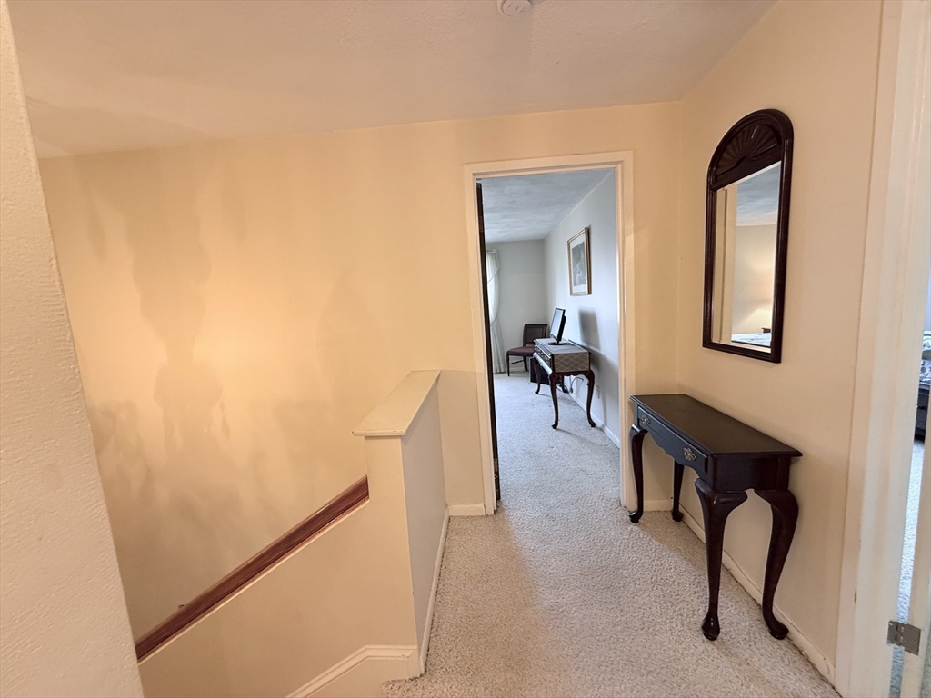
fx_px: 377
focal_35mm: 14
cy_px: 349
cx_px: 466
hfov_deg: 102.1
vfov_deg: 85.7
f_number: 2.2
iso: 200
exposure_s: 1/60
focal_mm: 2.22
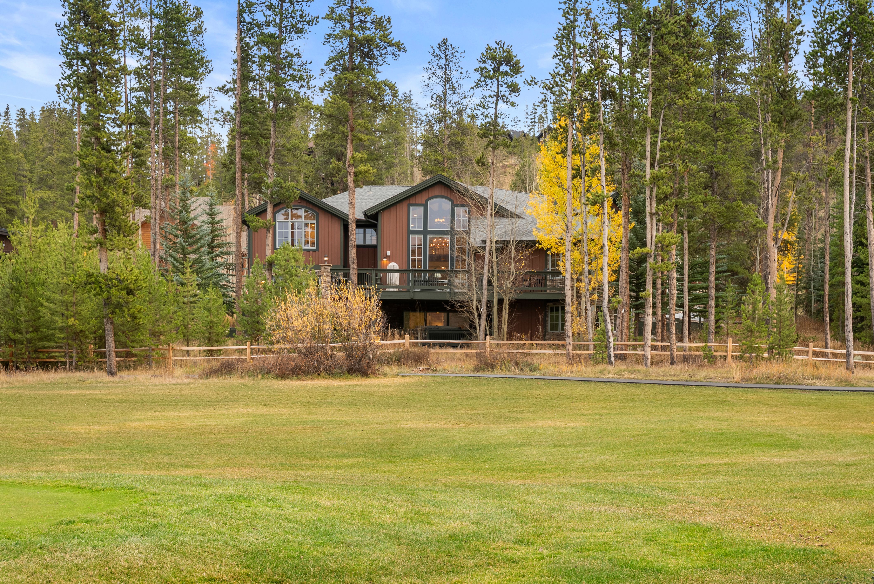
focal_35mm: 50
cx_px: 437
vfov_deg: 27.1
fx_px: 1212
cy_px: 292
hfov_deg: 39.7
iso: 250
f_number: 6.3
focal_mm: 49.9
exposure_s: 1/25
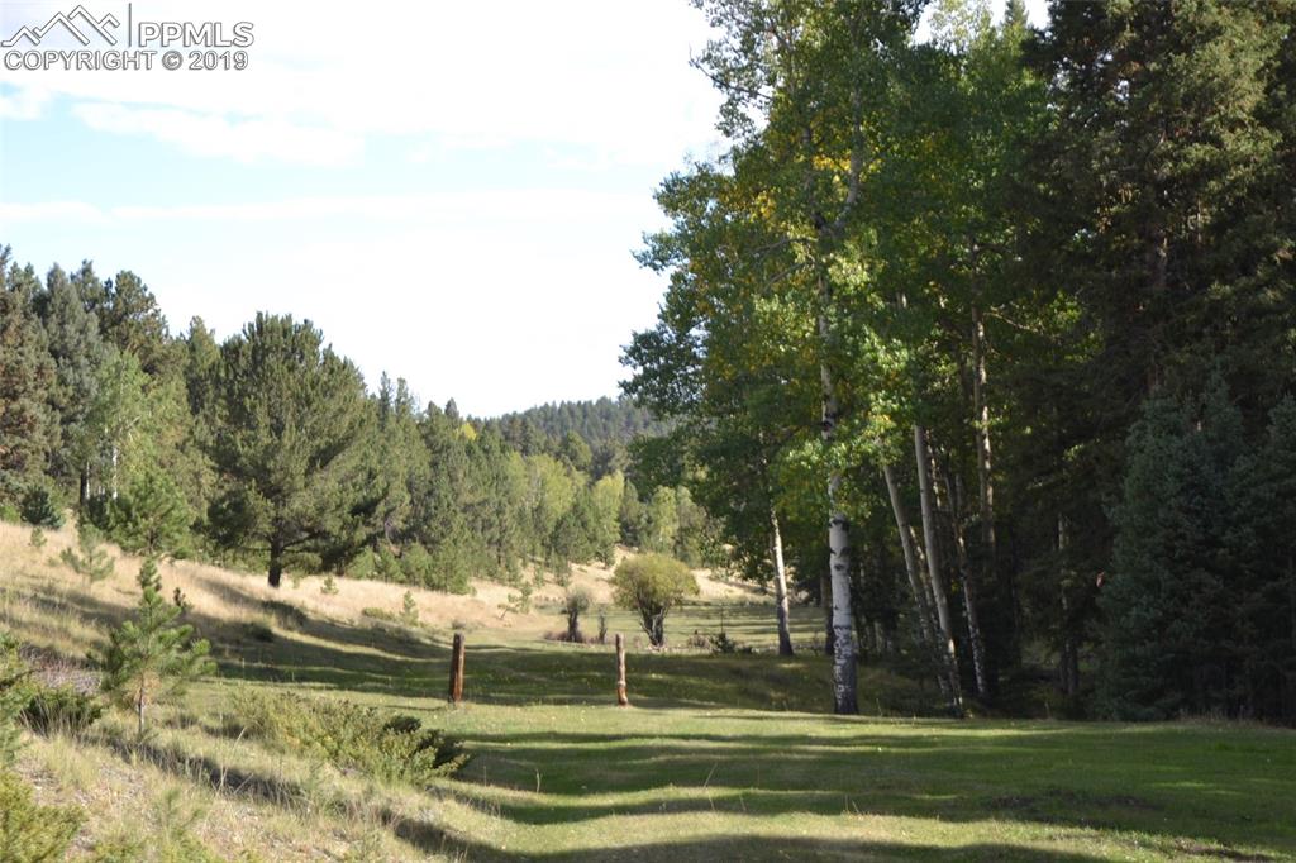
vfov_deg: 16.5
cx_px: 648
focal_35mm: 82
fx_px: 2969
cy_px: 432
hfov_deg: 24.6
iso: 100
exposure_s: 1/200
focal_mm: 55
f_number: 5.6
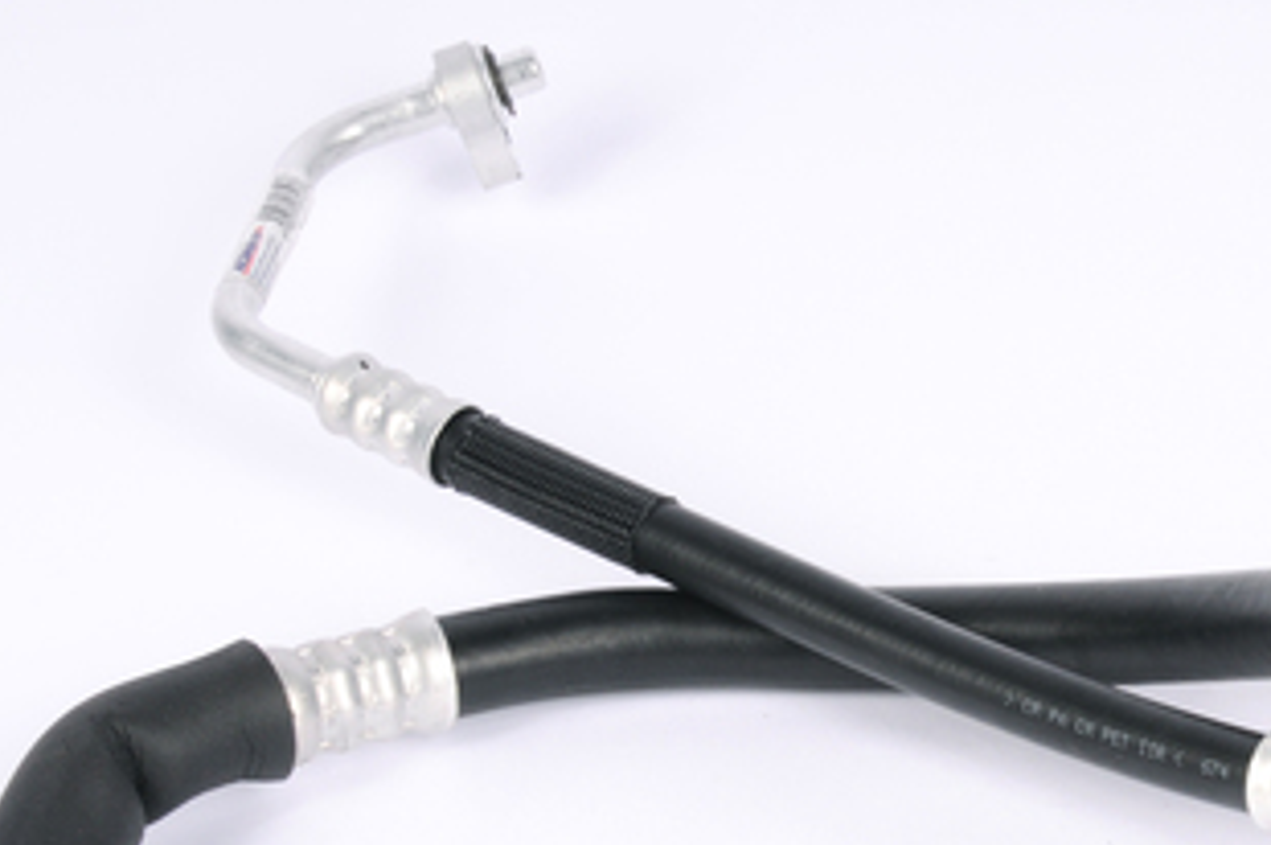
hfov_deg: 15.7
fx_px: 4585
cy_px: 613
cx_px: 964
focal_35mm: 130
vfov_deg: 10.5
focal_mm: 42
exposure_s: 1/200
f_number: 25
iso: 320
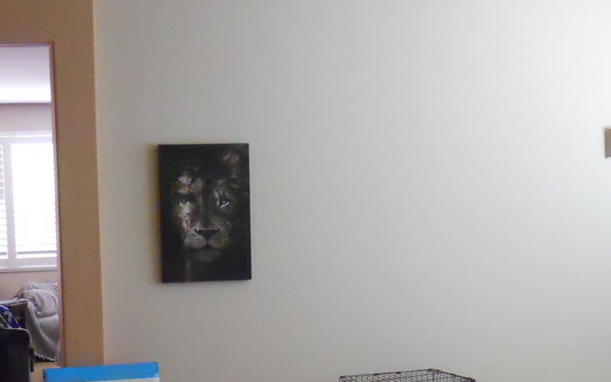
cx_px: 168
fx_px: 1116
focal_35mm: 67
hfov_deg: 30.2
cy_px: 315
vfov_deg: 19.2
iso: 800
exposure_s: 1/60
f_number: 2.7
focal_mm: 5
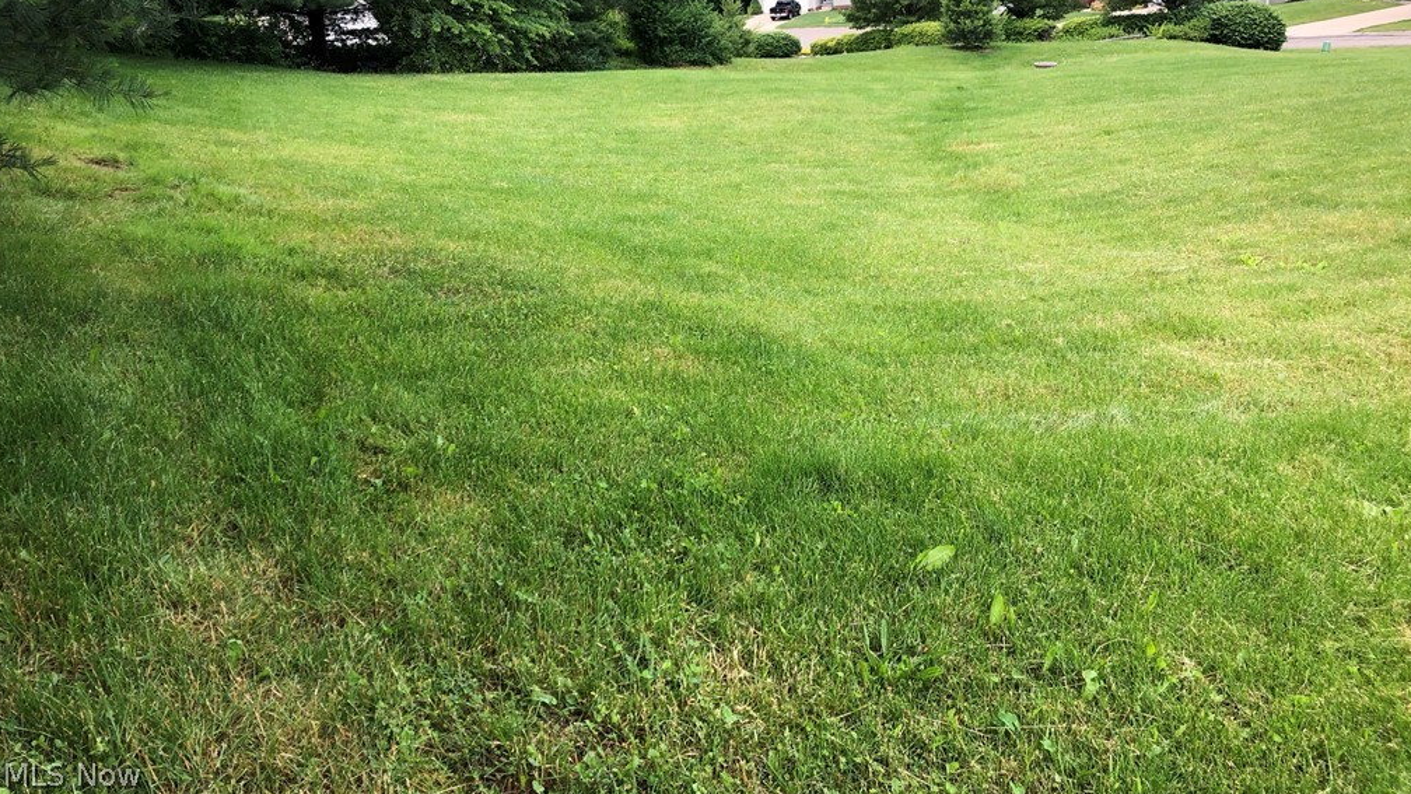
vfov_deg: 37.3
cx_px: 712
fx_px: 1160
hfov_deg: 62.6
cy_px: 260
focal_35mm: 31
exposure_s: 1/425
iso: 20
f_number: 1.8
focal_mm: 3.99
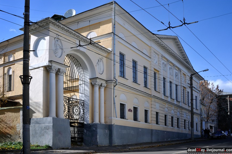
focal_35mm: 37
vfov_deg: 35.8
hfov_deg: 52.0
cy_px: 77
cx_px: 116
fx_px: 238
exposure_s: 1/400
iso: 125
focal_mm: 24
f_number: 7.1
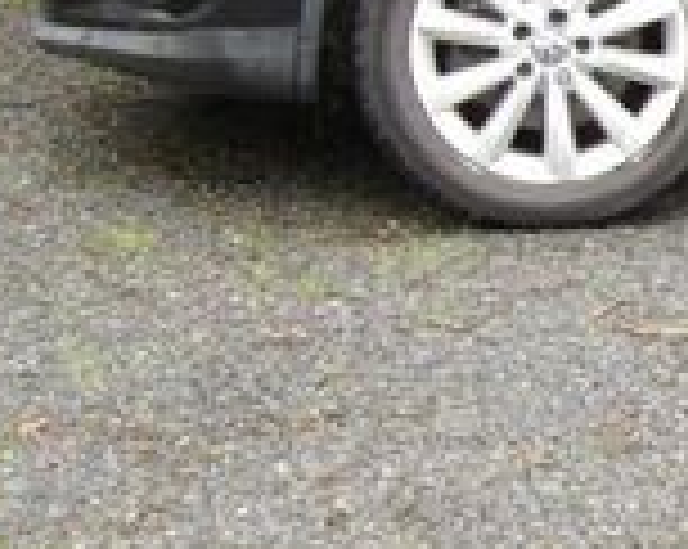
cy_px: 36
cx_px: 1214
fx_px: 3274
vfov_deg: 9.5
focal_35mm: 161
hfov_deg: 11.2
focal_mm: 7.6
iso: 185
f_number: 3.7
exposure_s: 1/30
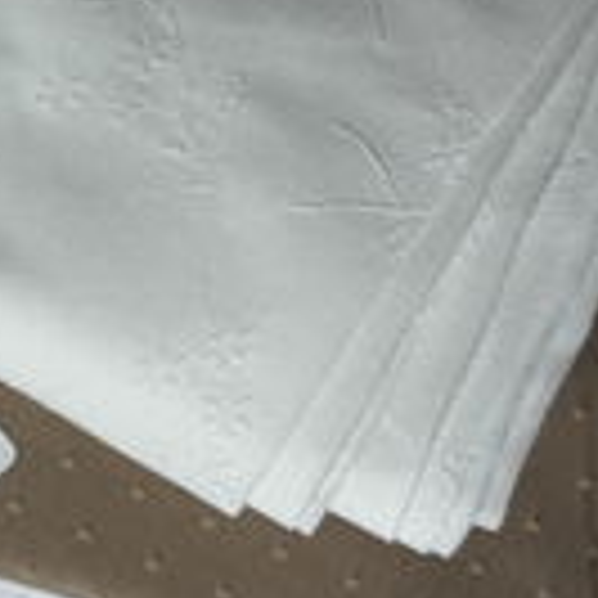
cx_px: -144
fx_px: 1661
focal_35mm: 85
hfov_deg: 19.1
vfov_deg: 20.4
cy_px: 232
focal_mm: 6.76
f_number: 1.78
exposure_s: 1/464
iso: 80
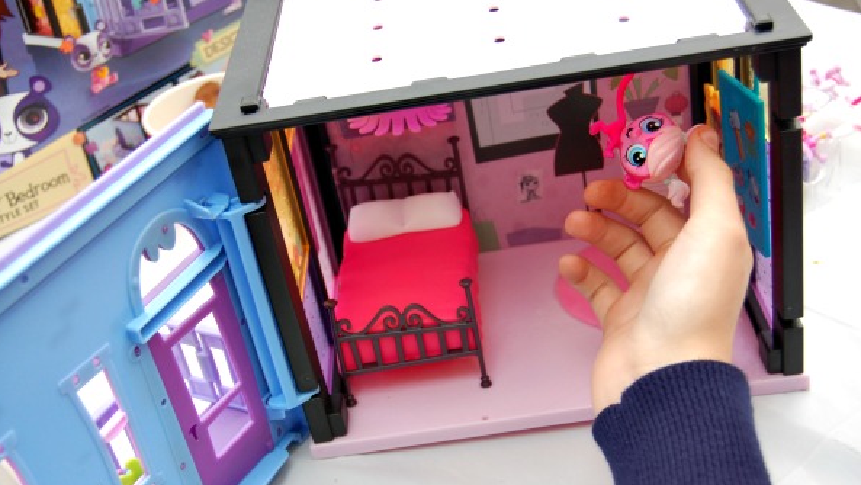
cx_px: 428
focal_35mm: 54
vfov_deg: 22.2
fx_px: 1233
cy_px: 266
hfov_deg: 38.5
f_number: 4.5
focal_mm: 34
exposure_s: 1/30
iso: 400
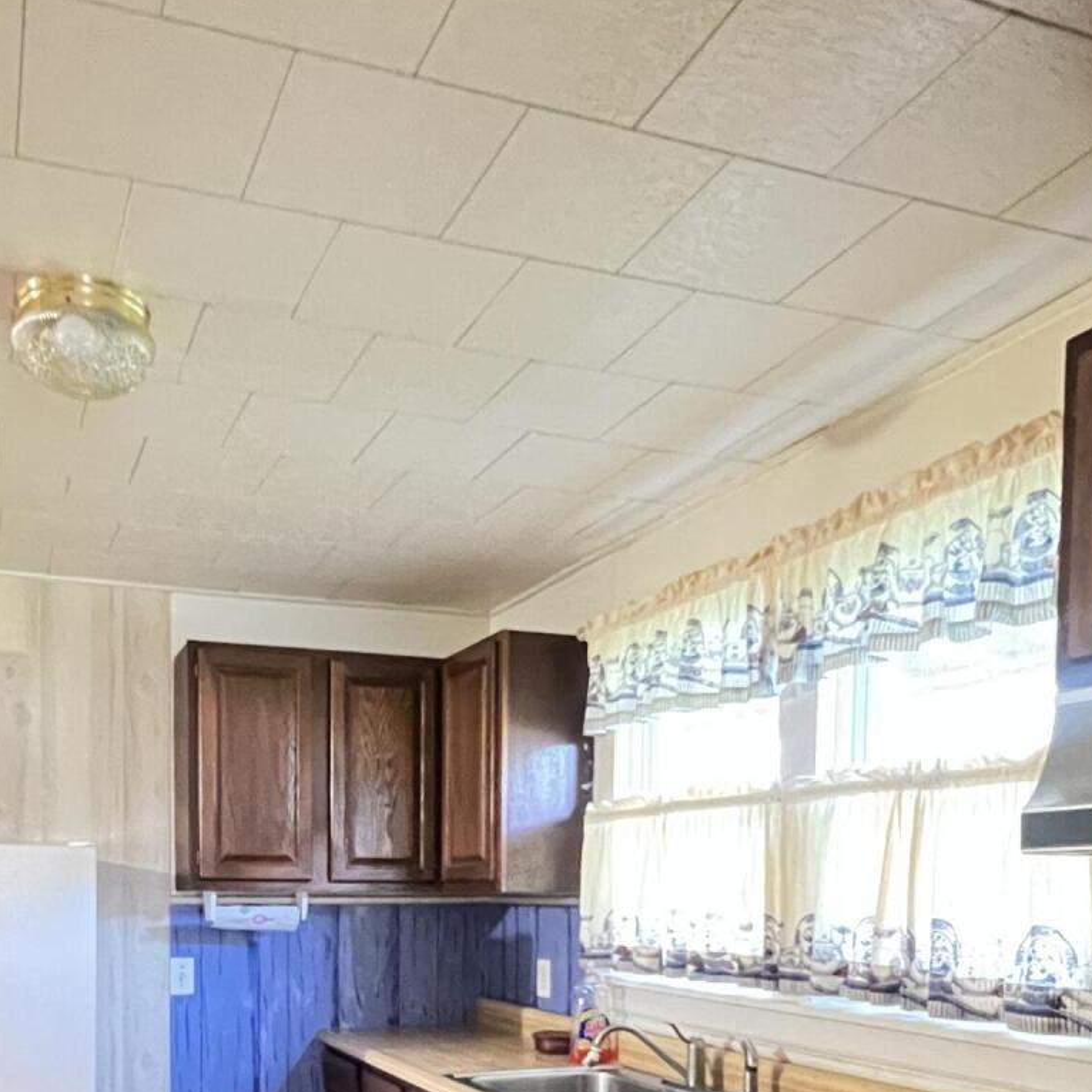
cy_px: 952
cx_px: 379
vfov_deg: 49.1
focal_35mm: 30
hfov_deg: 53.2
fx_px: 1071
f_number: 1.8
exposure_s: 1/24
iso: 1600
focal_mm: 1.57
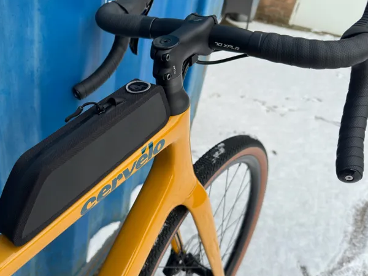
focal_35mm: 32
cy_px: 164
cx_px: 134
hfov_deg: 56.0
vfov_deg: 44.0
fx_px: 340
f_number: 1.78
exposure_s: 1/556
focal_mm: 6.86
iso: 80
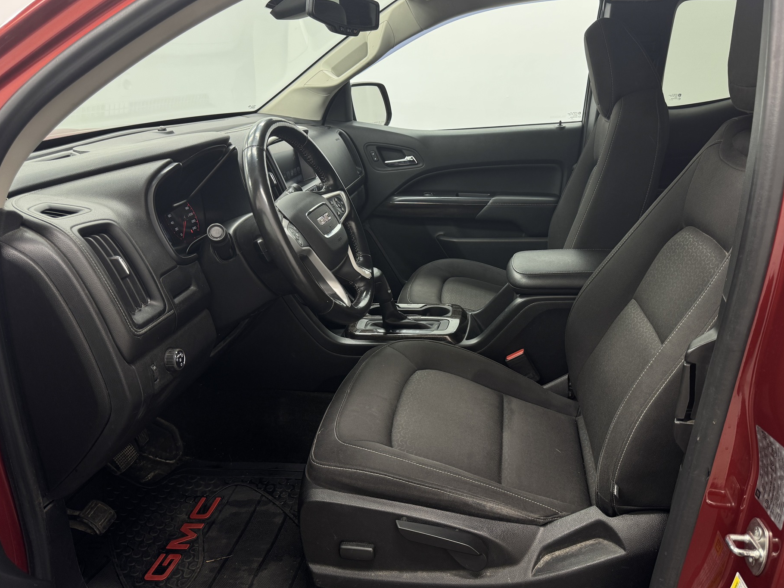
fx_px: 612
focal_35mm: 27
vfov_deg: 51.3
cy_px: 277
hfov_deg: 65.2
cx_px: 429
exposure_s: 1/121
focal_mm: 6.76
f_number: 1.78
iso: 125
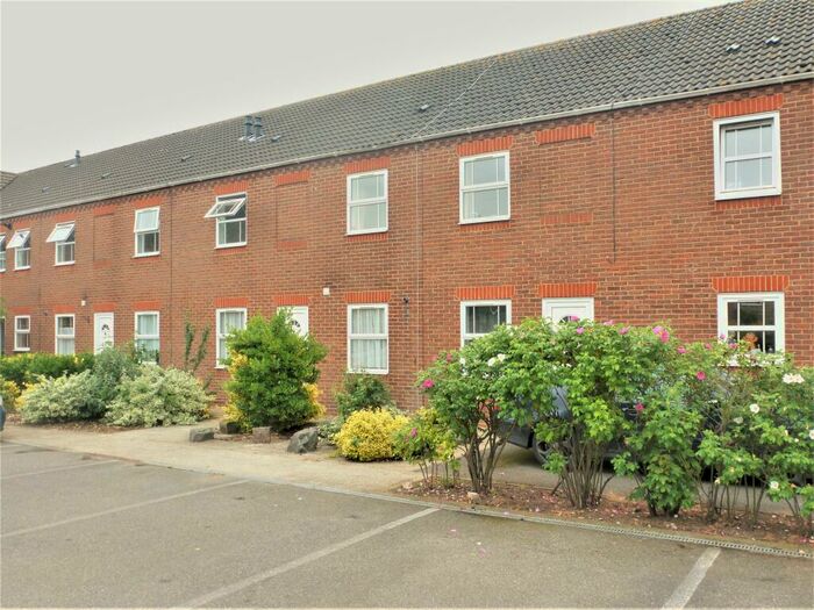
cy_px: 305
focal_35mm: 30
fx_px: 705
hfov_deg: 60.0
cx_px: 407
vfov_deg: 46.8
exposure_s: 1/200
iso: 100
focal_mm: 5.4
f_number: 4
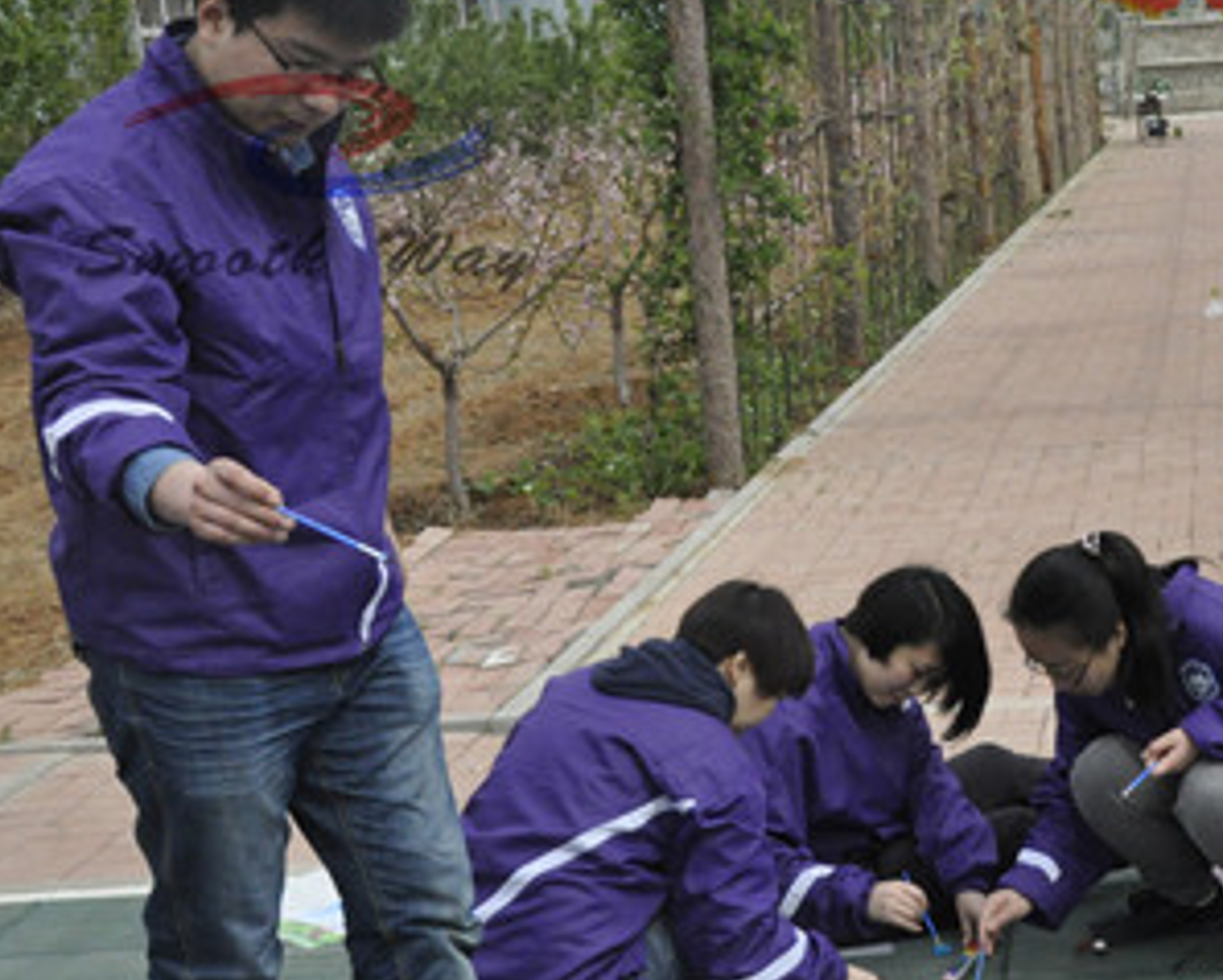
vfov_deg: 21.5
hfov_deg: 25.7
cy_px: 626
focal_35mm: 71
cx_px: 1161
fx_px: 2570
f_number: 16
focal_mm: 25
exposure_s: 1/1000
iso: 2500
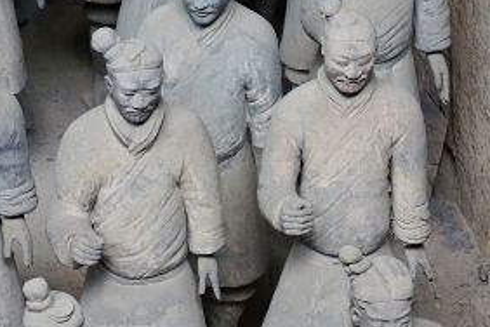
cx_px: 229
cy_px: 170
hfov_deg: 7.2
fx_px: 3916
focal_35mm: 288
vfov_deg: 4.8
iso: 2500
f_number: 5.6
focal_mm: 135
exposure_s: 1/250
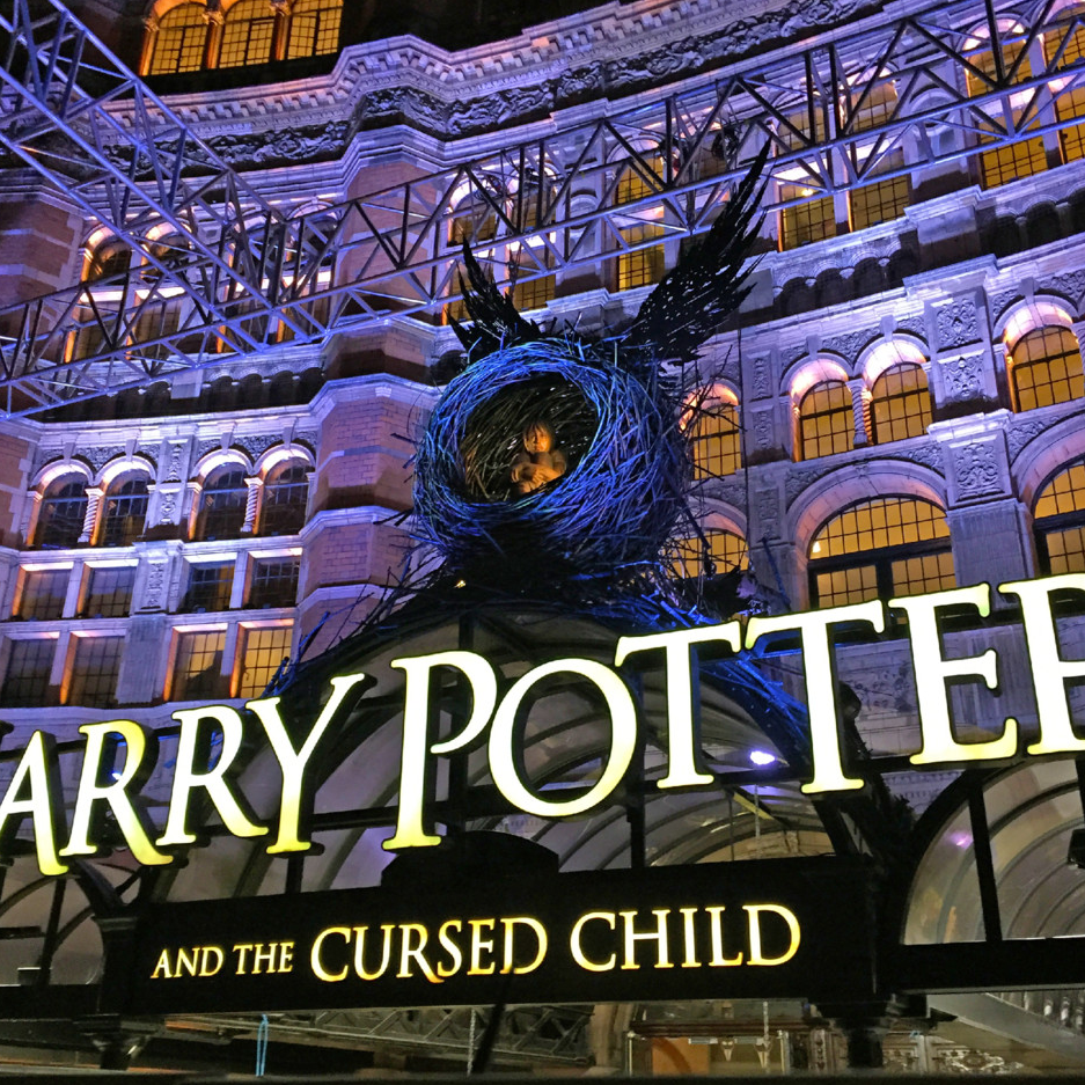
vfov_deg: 47.2
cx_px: 567
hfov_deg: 47.2
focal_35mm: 35
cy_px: 543
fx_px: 1241
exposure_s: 1/33
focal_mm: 4.15
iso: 160
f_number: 2.2
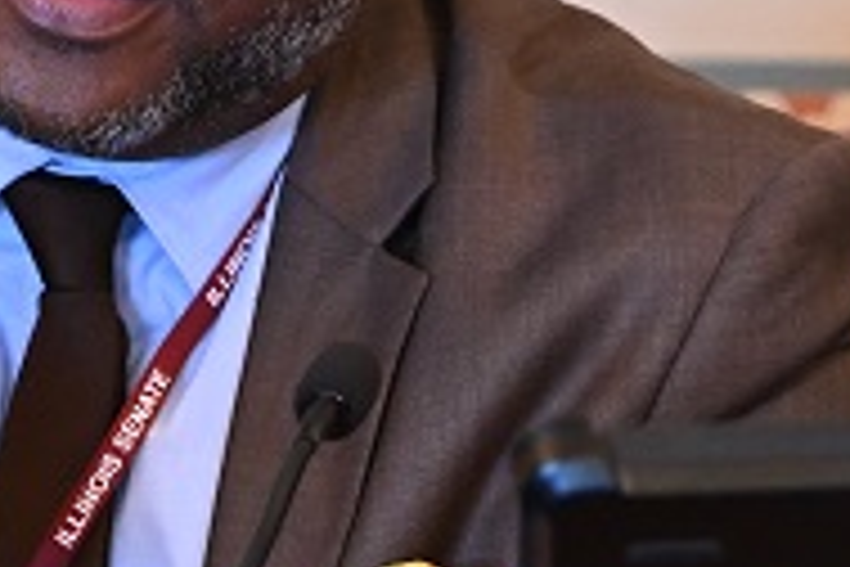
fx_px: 21768
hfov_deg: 2.2
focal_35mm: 922
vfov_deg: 1.5
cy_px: 490
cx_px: 157
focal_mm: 145
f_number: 2.8
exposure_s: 1/200
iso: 3200
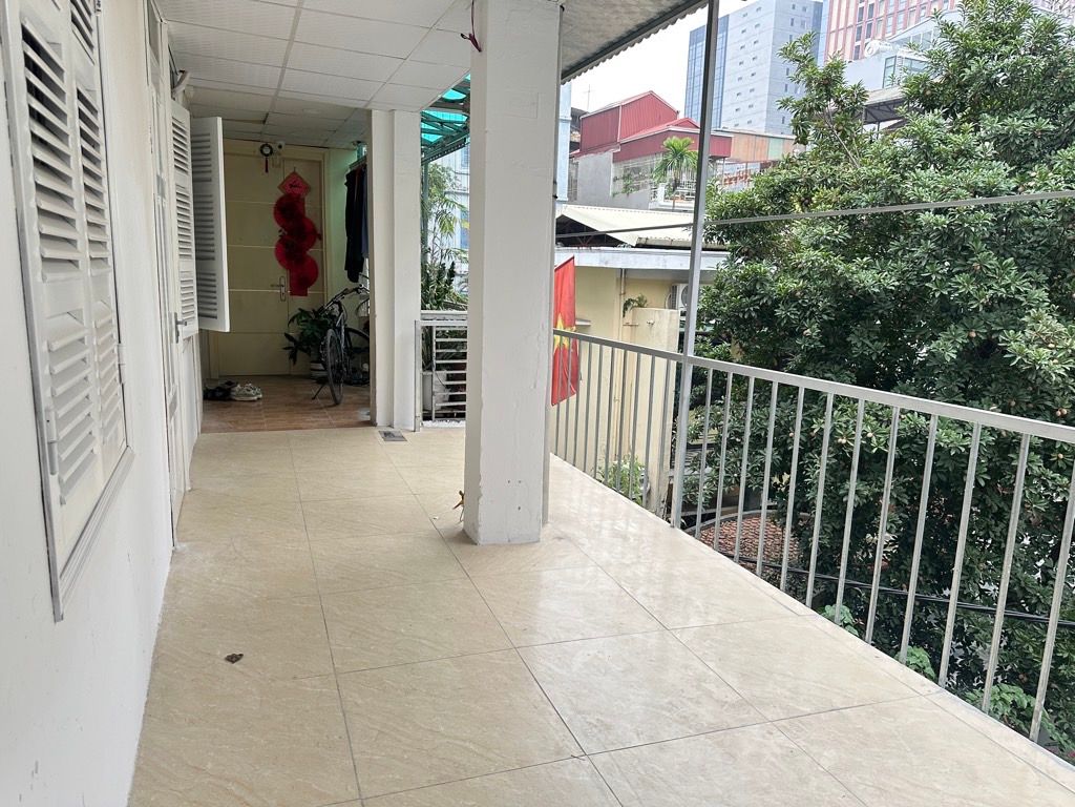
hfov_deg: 71.6
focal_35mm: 24
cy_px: 404
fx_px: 745
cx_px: 538
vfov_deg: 56.8
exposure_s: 1/121
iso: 200
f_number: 1.78
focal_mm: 6.86
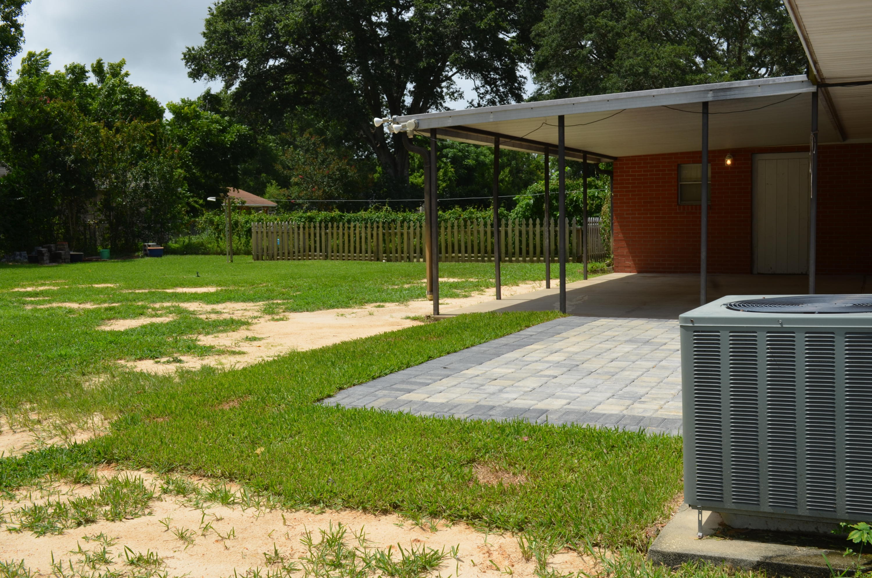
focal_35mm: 36
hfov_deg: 53.2
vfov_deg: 36.7
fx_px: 870
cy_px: 289
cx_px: 436
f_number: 11
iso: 100
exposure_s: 1/200
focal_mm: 24
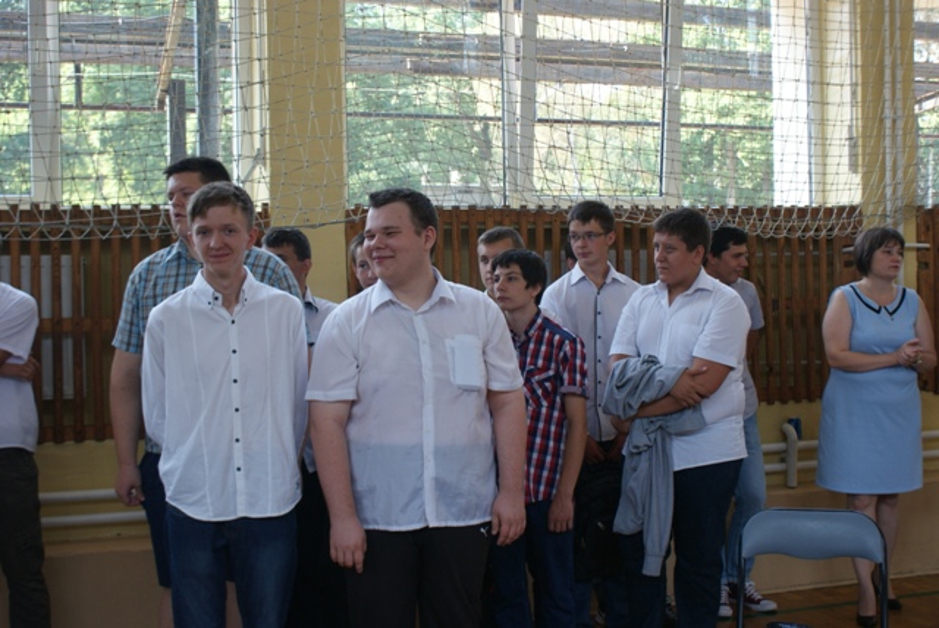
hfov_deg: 46.4
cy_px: 314
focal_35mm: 42
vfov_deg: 32.0
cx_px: 470
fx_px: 1096
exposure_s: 1/50
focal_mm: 28
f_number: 5
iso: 200
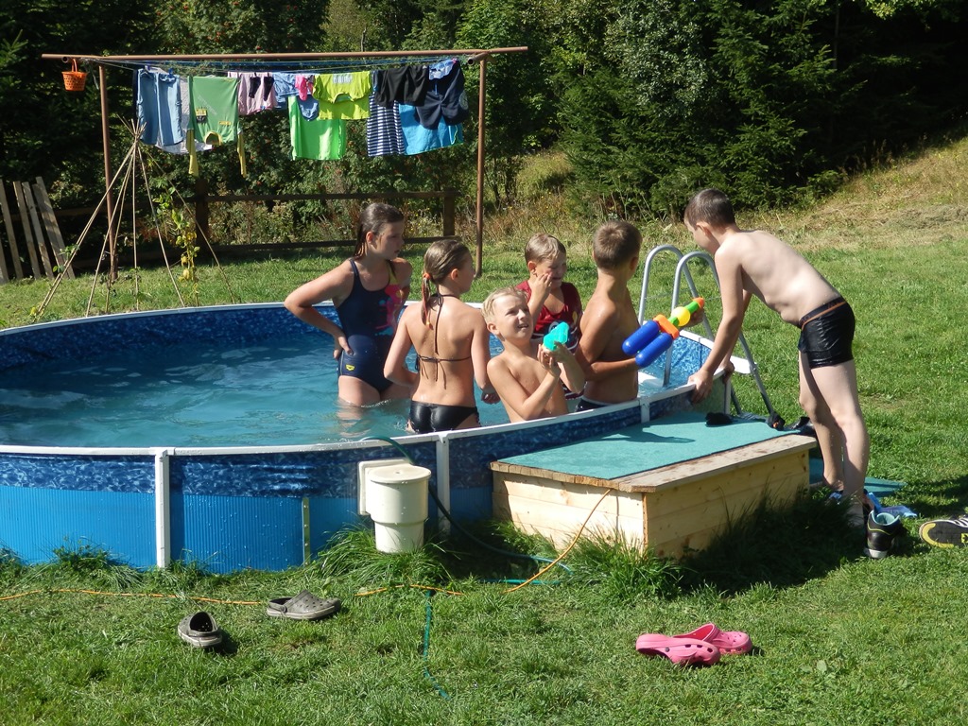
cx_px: 484
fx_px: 1846
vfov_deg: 22.3
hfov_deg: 29.4
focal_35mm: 66
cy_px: 363
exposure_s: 1/400
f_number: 4.4
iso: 80
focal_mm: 11.9
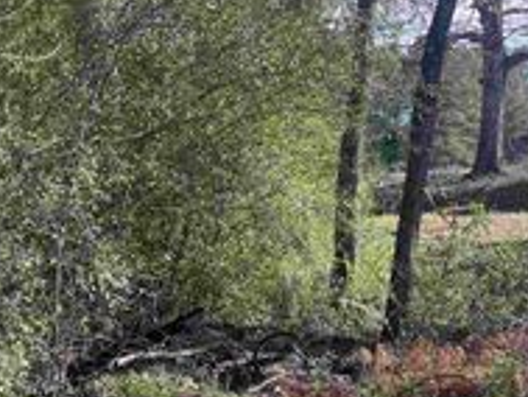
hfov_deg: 27.5
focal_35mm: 66
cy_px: 426
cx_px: -17
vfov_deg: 21.3
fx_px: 1007
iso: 32
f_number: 1.6
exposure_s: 1/696
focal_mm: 5.1
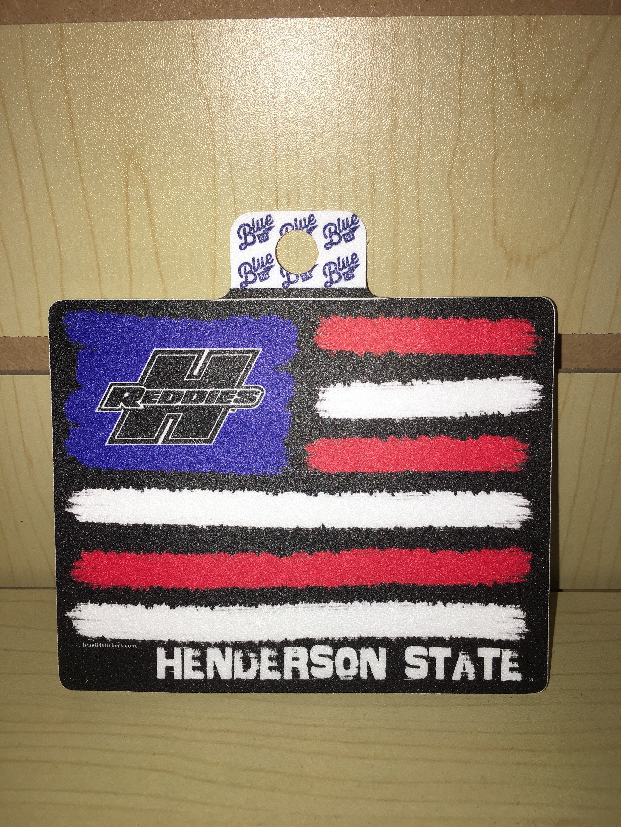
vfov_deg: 61.7
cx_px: 310
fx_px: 694
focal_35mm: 29
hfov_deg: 48.2
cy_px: 414
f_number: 2.2
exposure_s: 1/148
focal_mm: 4.15
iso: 25
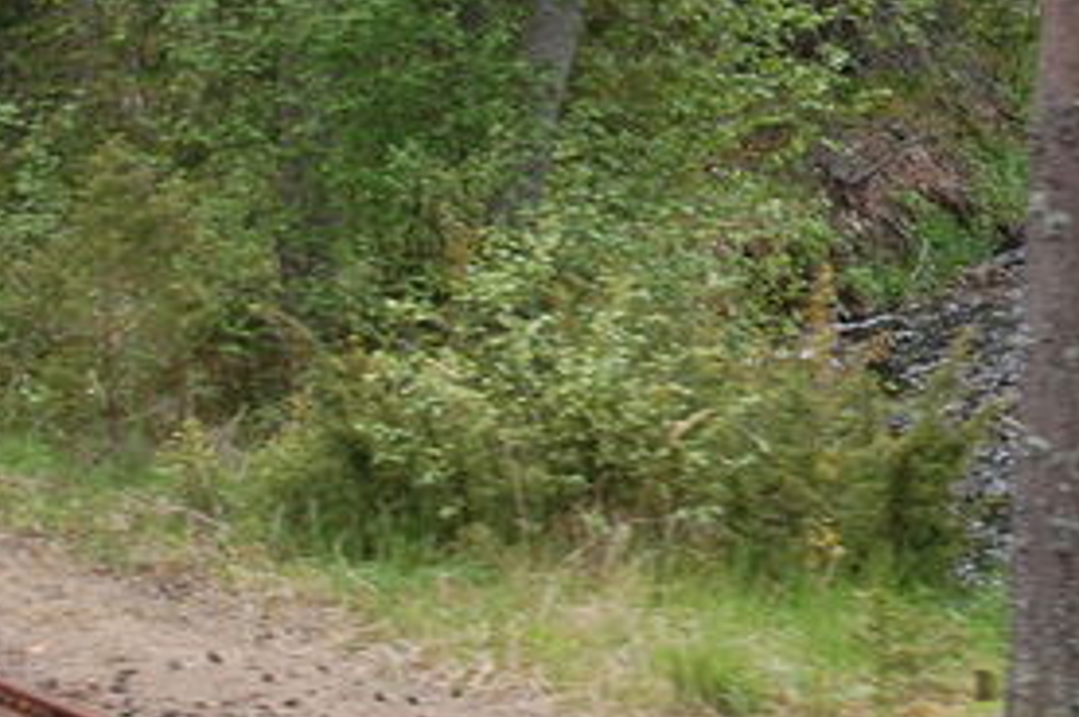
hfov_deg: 13.3
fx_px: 4534
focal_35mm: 151
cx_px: 1151
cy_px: 53
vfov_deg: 9.0
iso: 250
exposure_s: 1/125
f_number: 5.6
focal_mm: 35
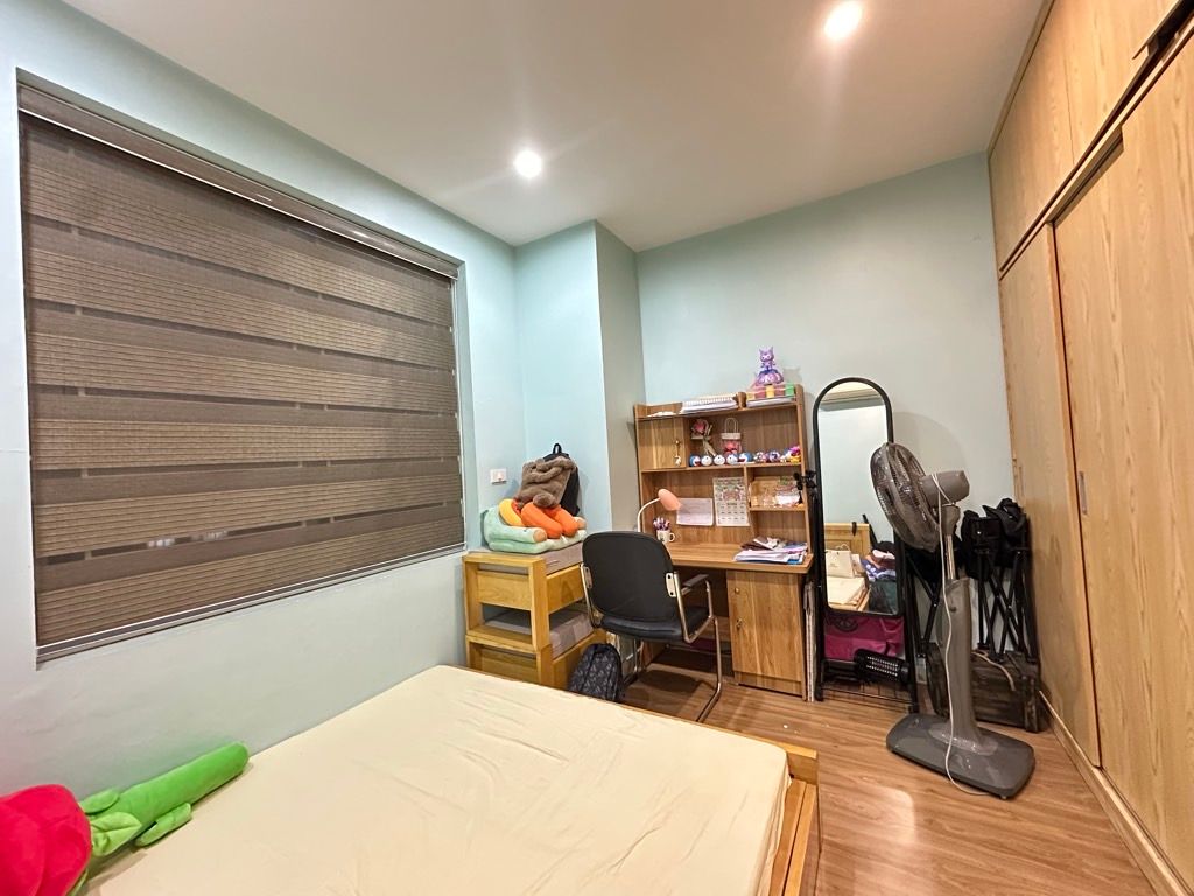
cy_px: 448
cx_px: 597
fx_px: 483
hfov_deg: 102.1
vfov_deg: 85.7
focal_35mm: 14
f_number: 2.2
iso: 1000
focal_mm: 2.22
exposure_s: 1/25
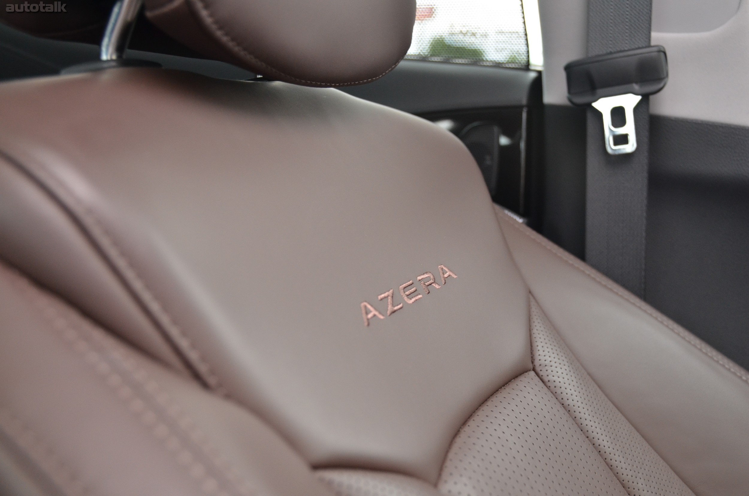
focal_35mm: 39
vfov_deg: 34.1
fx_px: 810
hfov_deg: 49.6
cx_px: 374
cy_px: 248
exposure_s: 1/500
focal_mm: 26
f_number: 3.8
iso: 800
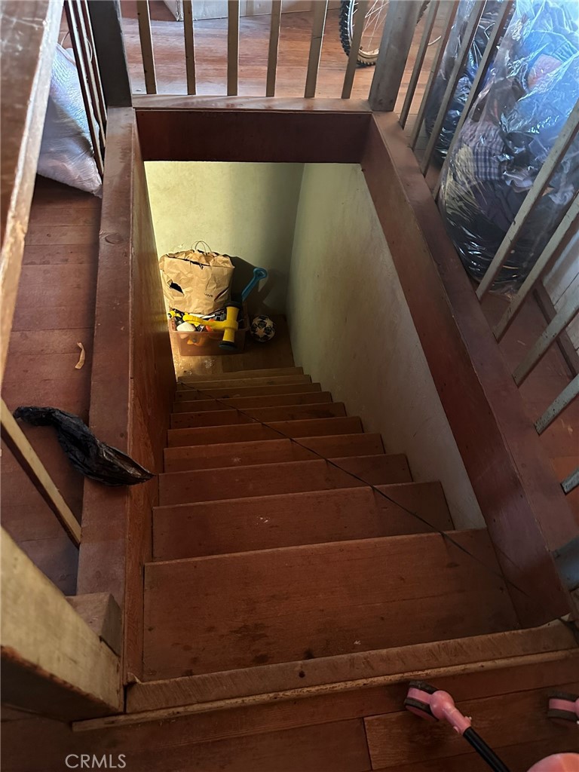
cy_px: 386
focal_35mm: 24
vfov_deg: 71.6
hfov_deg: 56.8
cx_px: 290
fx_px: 535
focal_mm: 6.86
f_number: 1.78
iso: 1000
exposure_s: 1/32
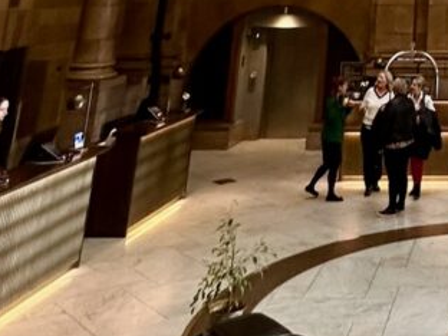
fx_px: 595
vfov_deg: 28.4
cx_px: 514
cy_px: -42
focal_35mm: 46
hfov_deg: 34.5
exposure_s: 1/100
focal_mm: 2.22
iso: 200
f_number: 2.2
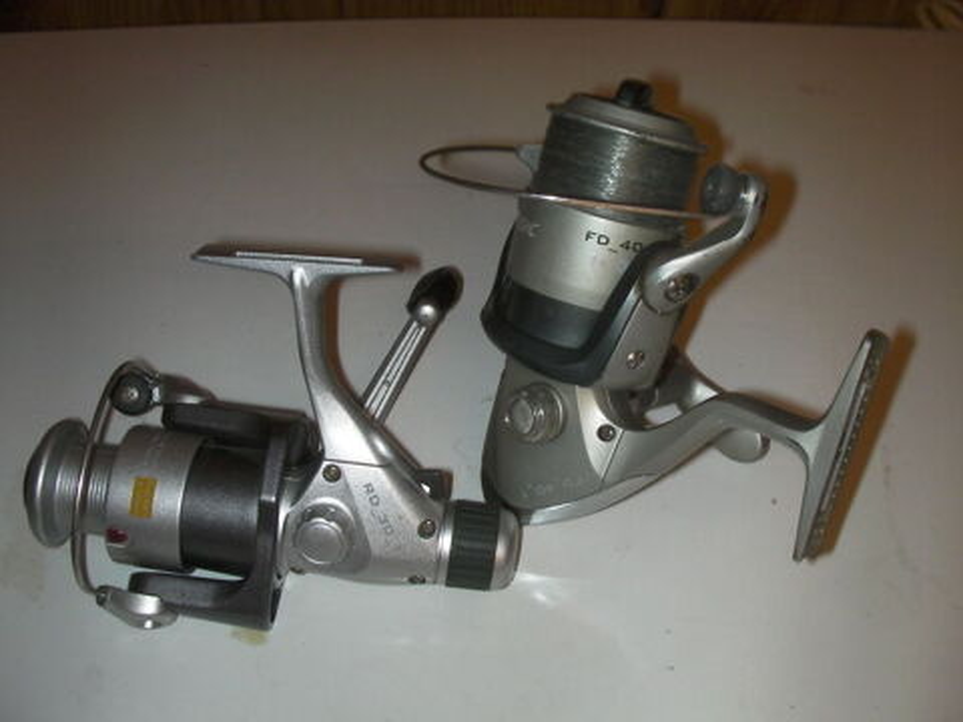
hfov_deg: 49.0
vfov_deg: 37.7
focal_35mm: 38
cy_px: 361
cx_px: 482
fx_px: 1057
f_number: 5.6
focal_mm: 6.3
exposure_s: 1/30
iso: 200
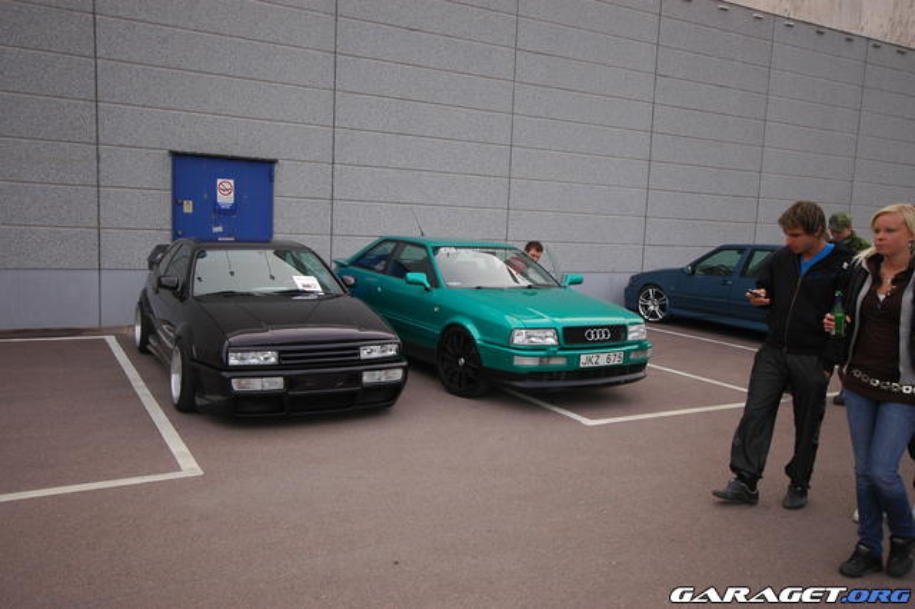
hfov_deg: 62.0
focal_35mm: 30
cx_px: 458
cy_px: 304
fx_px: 762
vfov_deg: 43.6
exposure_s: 1/80
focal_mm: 20
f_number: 5.6
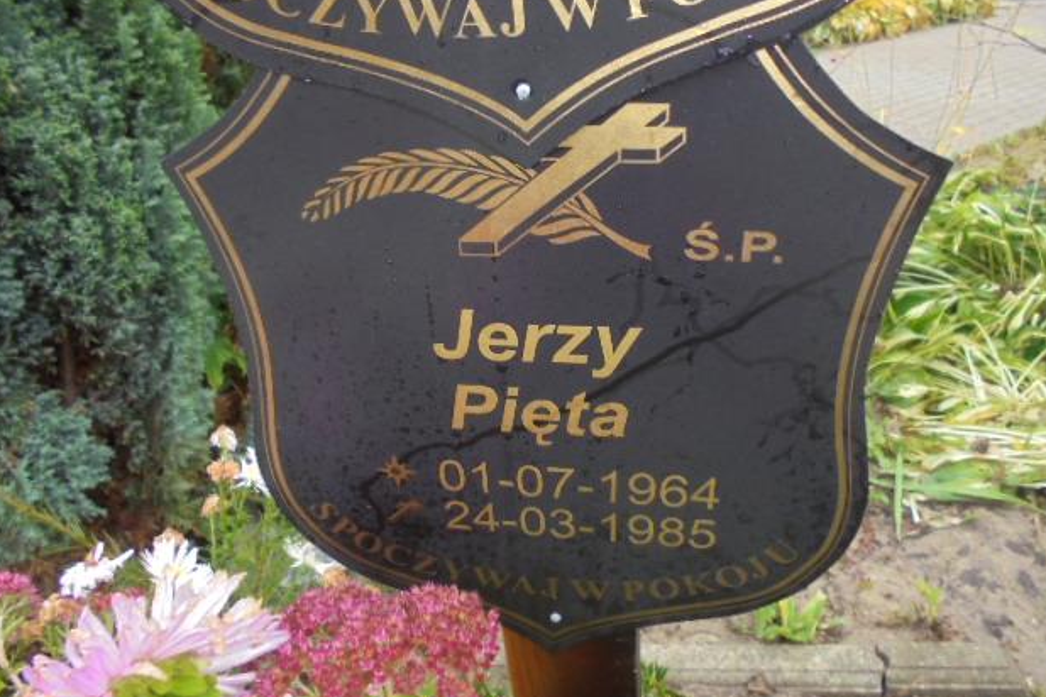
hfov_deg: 65.5
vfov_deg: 46.3
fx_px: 813
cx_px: 531
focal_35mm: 28
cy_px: 316
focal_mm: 4.6
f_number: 3.5
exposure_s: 1/30
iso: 200
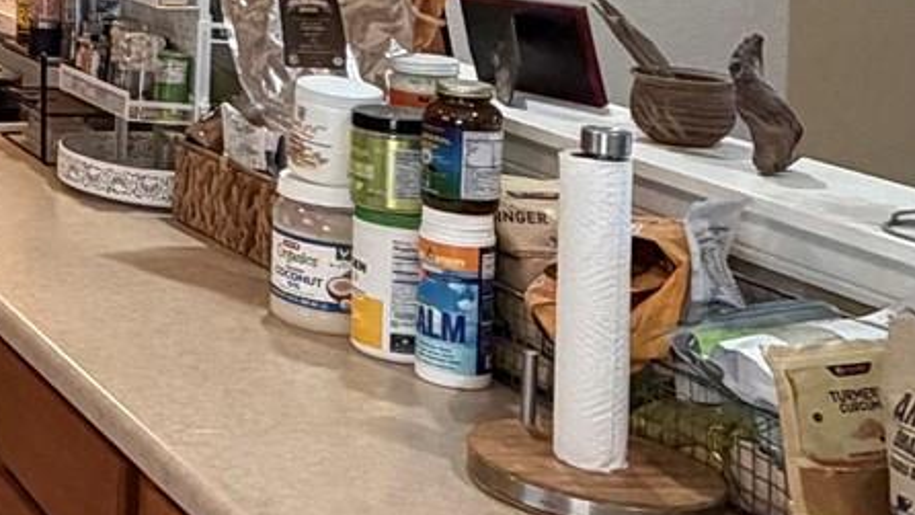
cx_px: -572
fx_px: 1699
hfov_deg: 22.6
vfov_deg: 16.3
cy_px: -156
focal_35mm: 70
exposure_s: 1/60
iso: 250
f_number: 2.2
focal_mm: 2.22
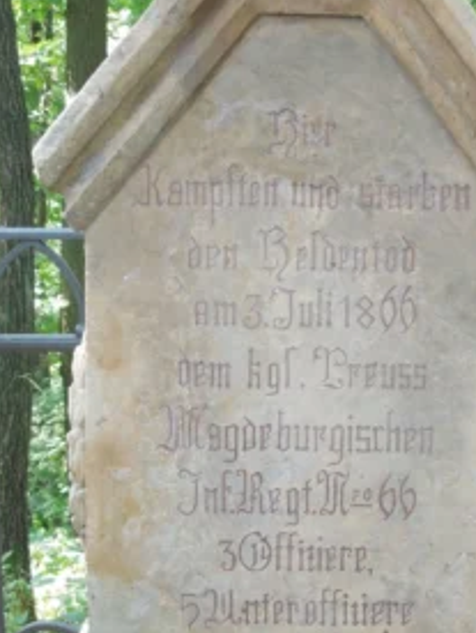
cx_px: 297
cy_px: 341
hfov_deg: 21.3
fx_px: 1262
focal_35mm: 69
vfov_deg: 28.1
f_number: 4.2
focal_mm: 9.8
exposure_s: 1/40
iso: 400
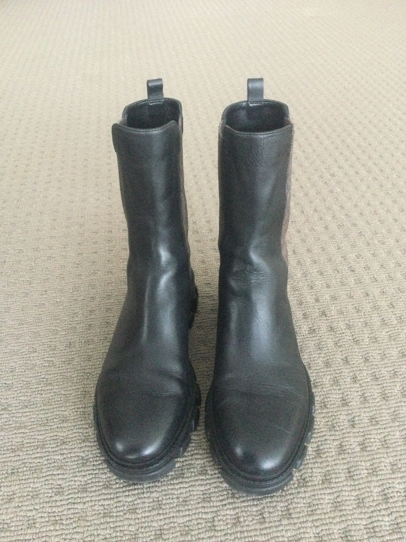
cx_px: 203
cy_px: 271
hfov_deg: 45.4
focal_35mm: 31
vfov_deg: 58.4
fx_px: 485
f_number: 2.4
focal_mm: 3.3
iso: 320
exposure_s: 1/17
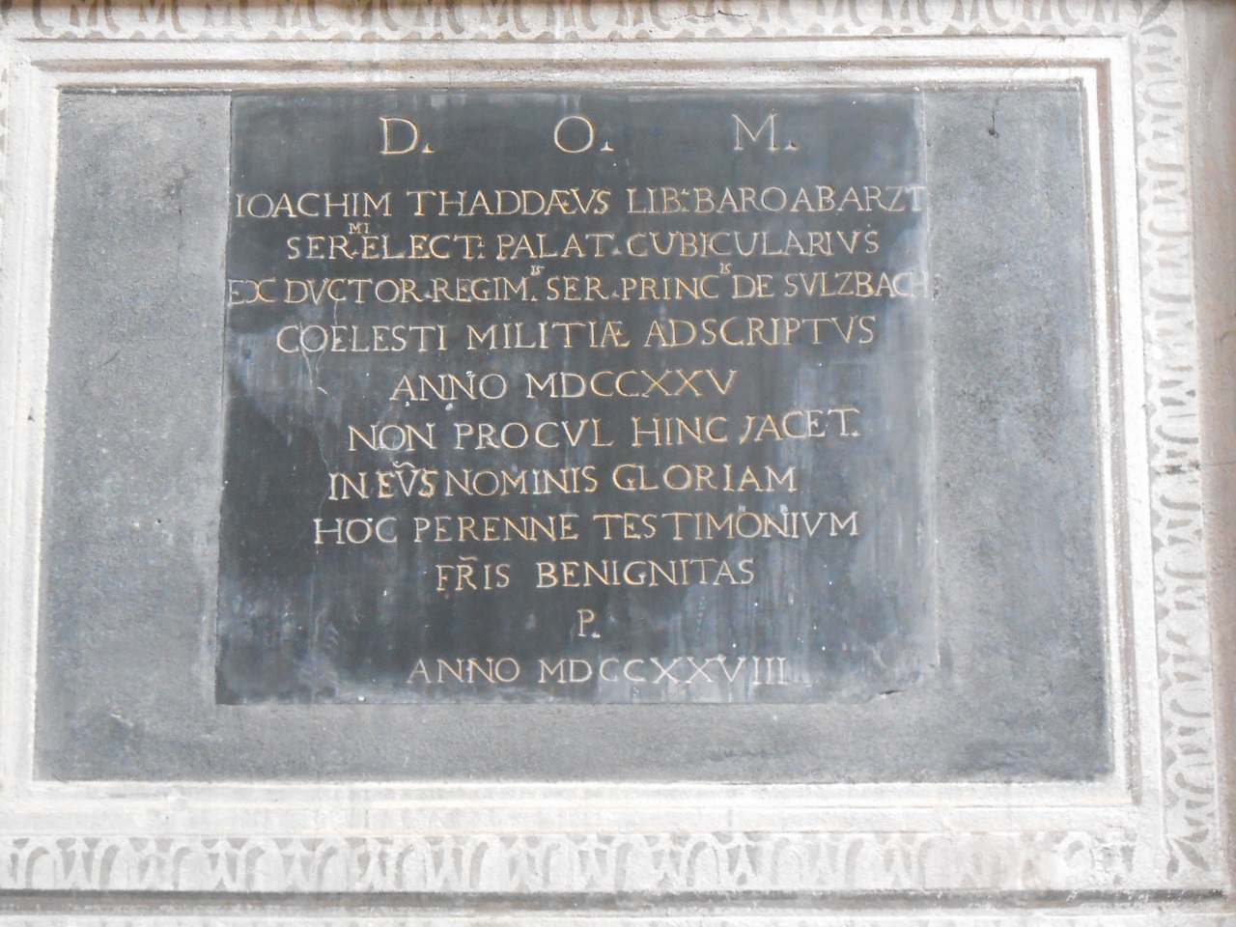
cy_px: 464
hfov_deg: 16.6
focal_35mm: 119
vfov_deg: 12.5
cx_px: 618
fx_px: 4249
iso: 800
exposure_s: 1/6
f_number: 5.5
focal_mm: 21.2
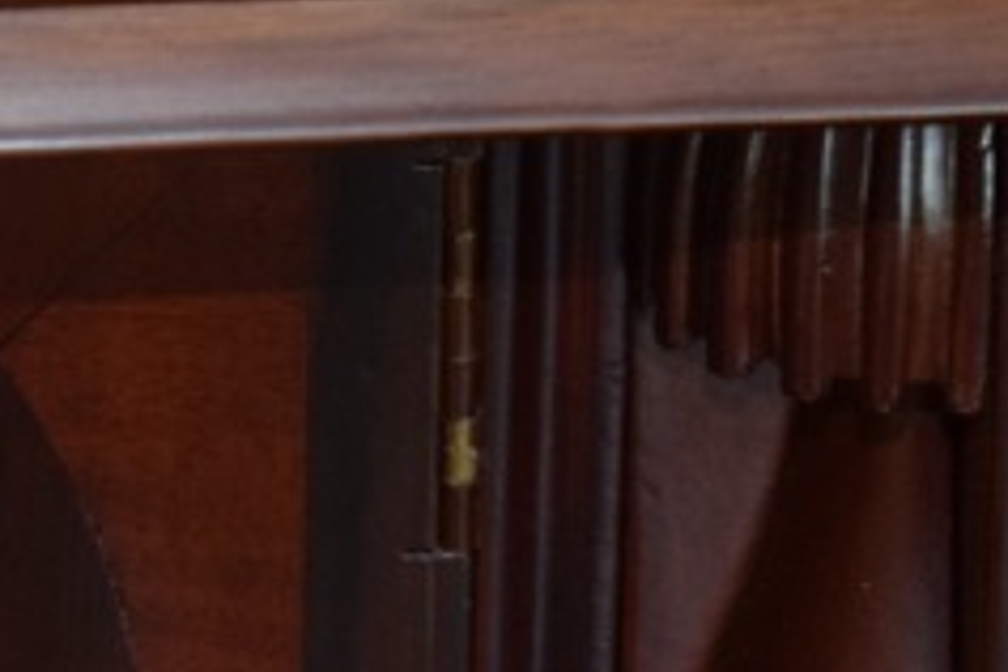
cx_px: -459
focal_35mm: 348
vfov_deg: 3.9
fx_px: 9746
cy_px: 1048
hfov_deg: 5.9
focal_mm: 55
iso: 1800
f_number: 5.6
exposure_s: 1/60
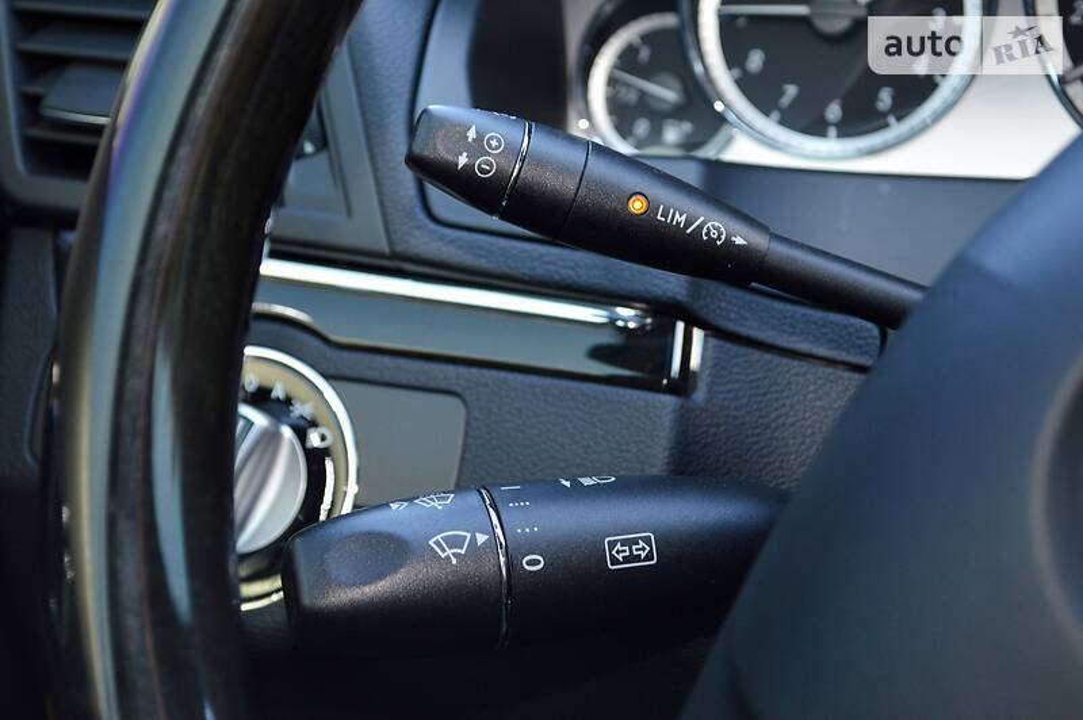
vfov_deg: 20.1
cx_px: 542
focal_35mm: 68
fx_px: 2029
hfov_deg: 29.9
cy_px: 360
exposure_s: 1/60
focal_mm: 45
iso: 640
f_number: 5.3
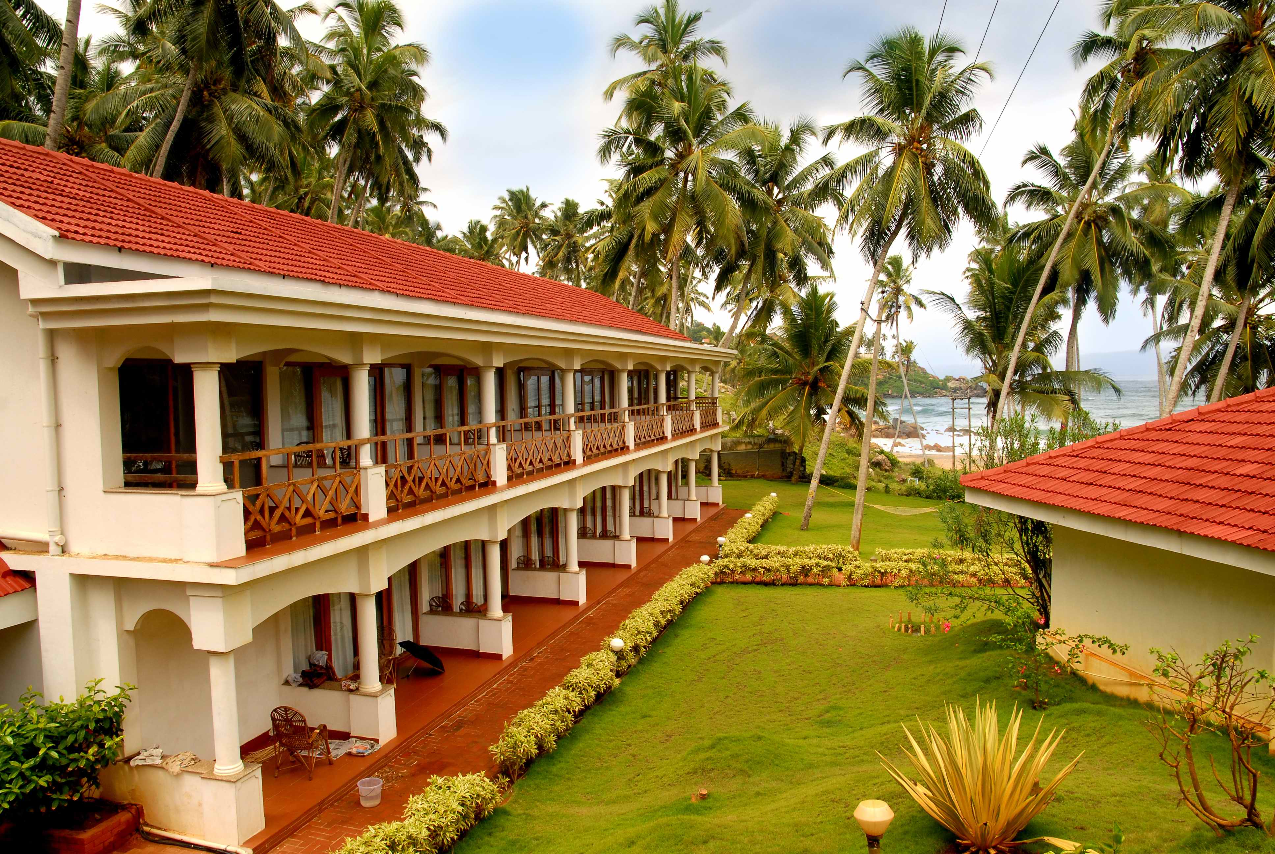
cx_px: 638
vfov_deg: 50.5
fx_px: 904
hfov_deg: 70.4
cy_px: 427
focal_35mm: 26
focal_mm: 17
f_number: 10
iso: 200
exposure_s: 1/160
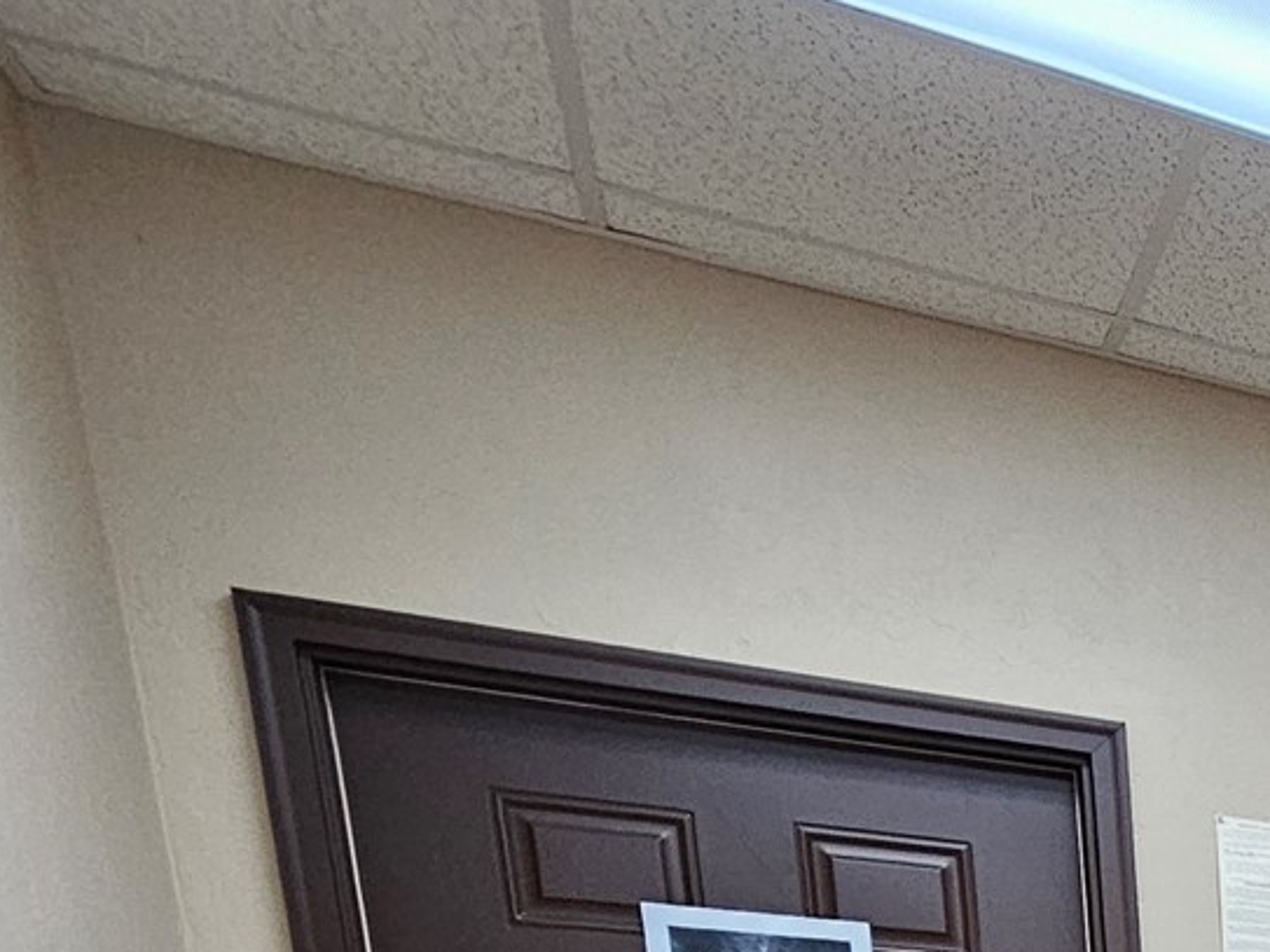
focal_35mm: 46
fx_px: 1687
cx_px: 2007
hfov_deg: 26.4
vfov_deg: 22.0
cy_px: 1637
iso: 320
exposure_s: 1/40
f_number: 2.2
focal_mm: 2.2
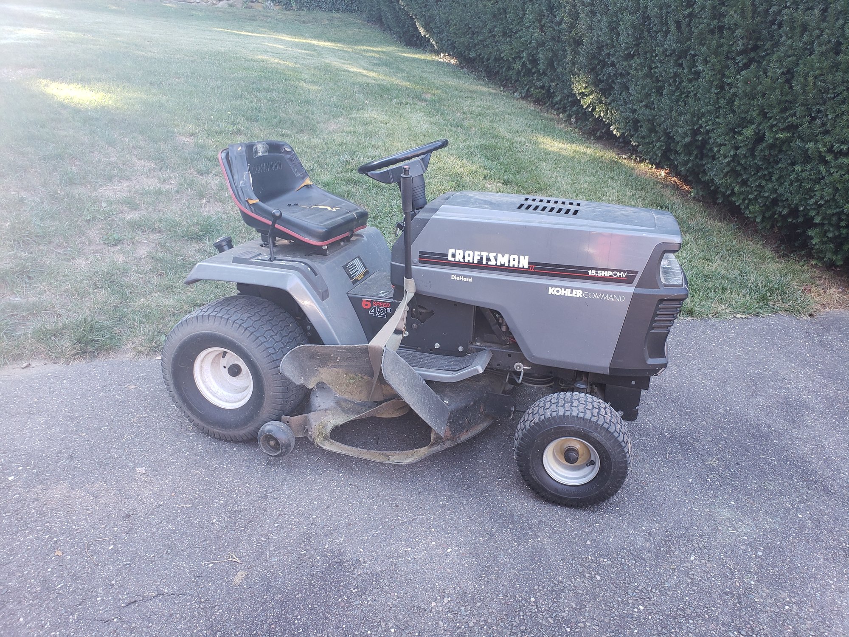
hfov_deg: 67.3
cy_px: 318
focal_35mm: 26
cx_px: 424
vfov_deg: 53.1
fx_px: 638
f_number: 2.4
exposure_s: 1/60
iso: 80
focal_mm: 4.3
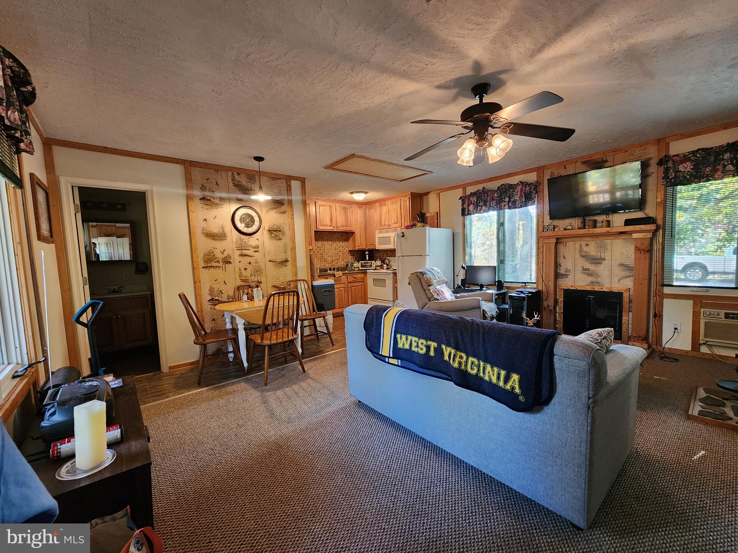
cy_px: 276
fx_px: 277
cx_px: 369
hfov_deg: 106.2
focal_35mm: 13
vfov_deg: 89.9
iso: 400
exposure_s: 1/40
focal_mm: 2.2
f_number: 2.2
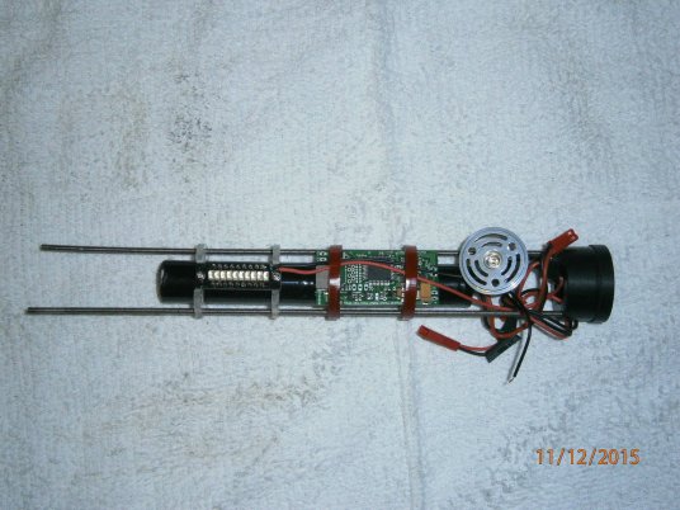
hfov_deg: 40.4
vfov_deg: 30.9
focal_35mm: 47
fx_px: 923
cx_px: 340
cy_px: 255
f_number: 3.4
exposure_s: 1/250
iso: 400
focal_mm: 8.3
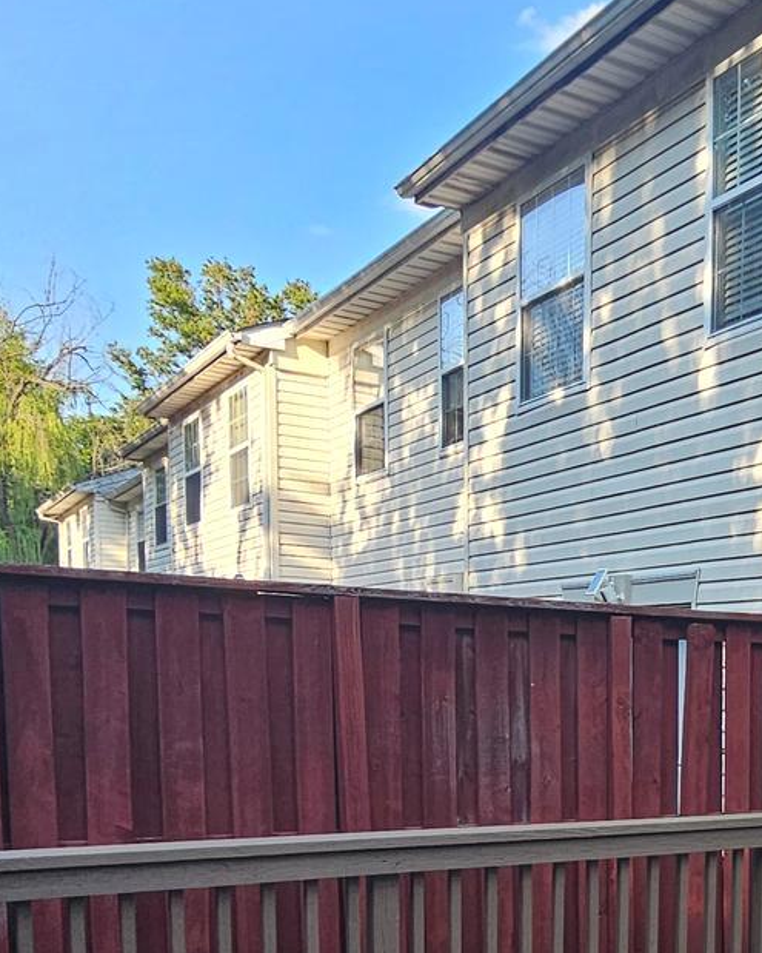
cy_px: 819
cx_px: 974
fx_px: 1184
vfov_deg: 41.1
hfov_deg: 29.3
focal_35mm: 42
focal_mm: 2.2
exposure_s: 1/361
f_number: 2.2
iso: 50
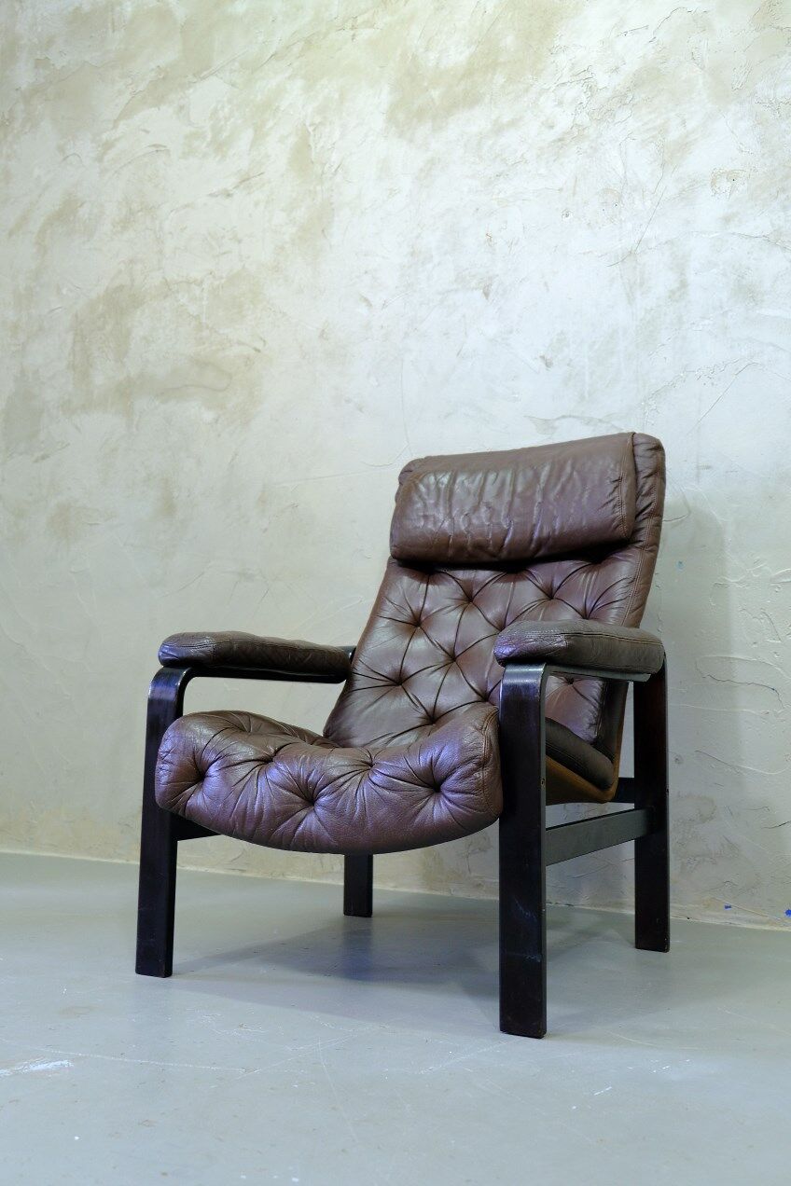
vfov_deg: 58.7
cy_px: 593
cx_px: 396
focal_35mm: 32
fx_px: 1055
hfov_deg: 41.1
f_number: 3.2
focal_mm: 21.4
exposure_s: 1/30
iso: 800
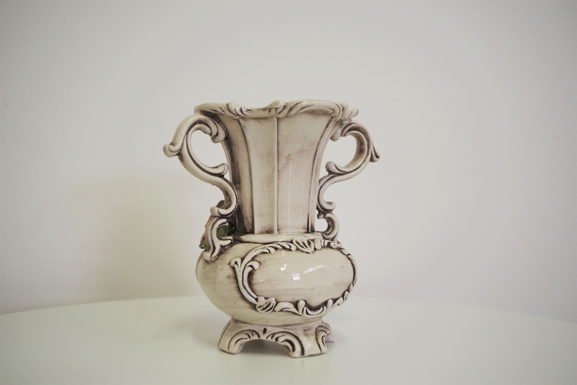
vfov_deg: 29.2
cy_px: 192
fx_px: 737
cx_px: 288
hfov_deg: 42.7
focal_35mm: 46
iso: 200
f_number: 4
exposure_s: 1/60
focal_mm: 30.63
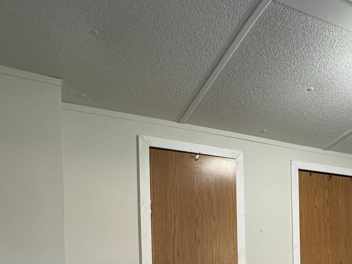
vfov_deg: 31.7
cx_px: 295
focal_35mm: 41
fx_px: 417
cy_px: 279
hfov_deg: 43.1
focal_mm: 2.22
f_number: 2.2
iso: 250
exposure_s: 1/60
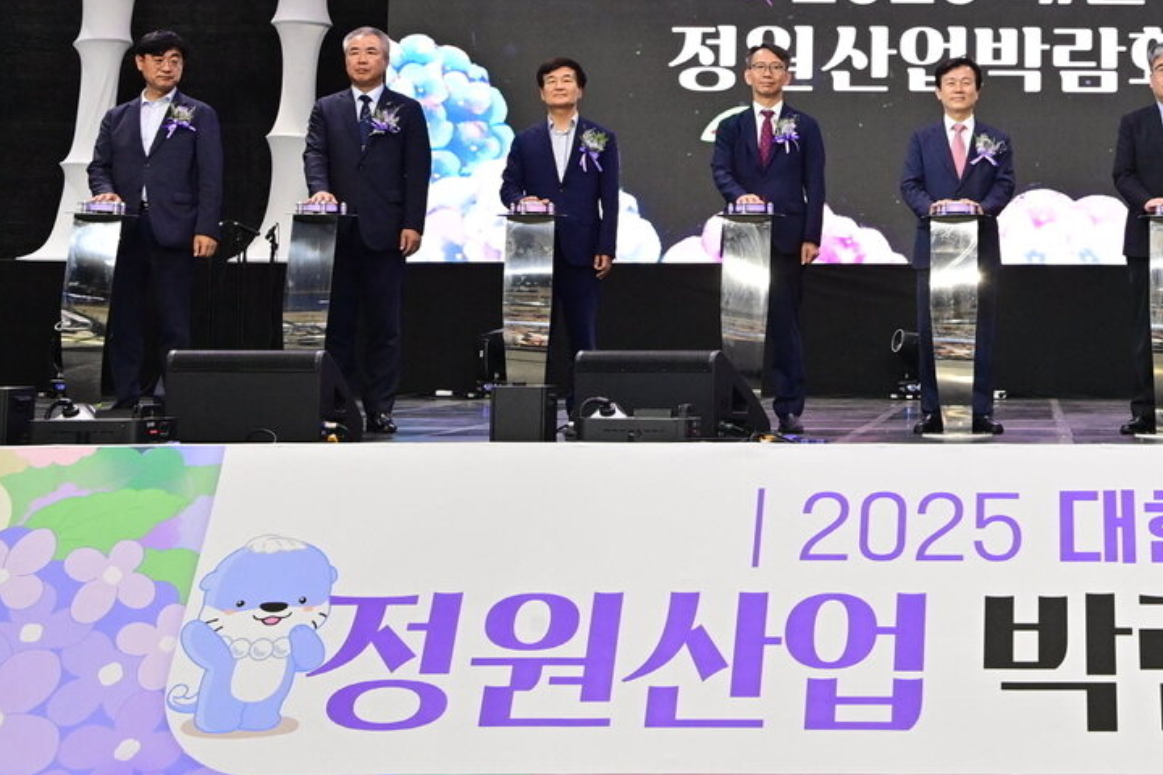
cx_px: 1052
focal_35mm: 70
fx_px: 2261
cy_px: 158
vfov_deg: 19.3
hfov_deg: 27.8
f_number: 8
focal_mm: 36
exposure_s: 1/250
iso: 4000
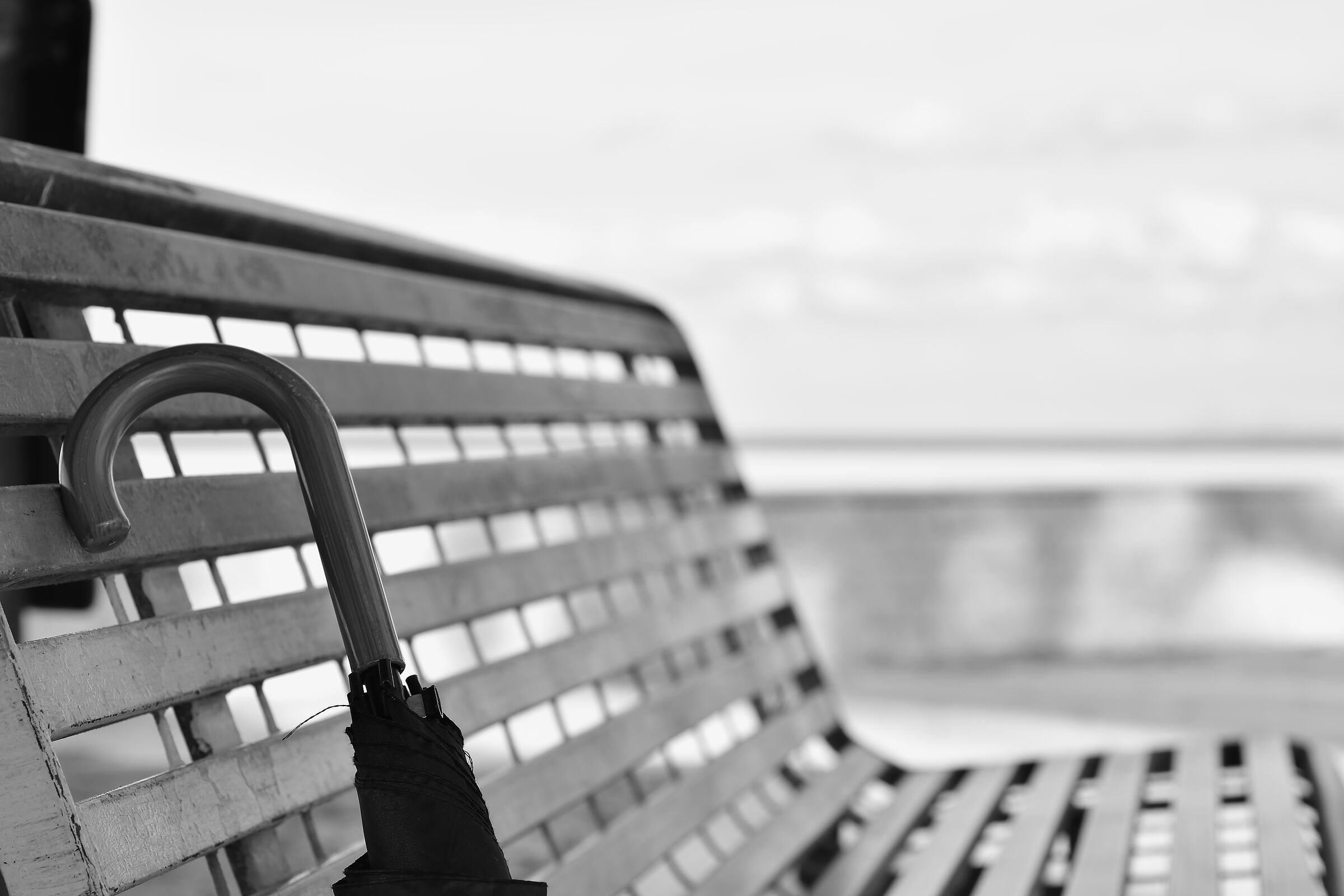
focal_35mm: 75
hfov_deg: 27.0
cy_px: 448
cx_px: 672
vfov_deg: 18.2
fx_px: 2800
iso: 100
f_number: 4.5
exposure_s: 1/320
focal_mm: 50
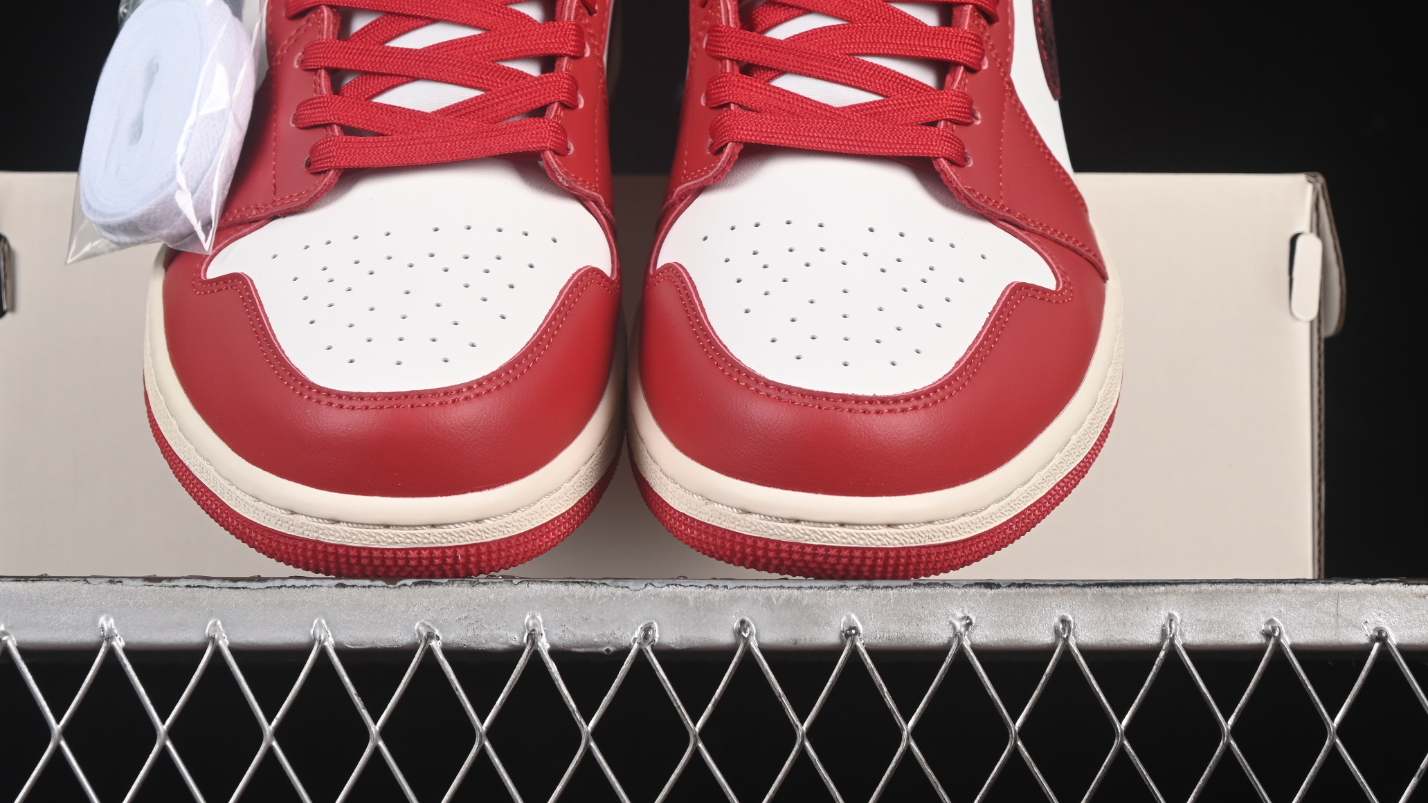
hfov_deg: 20.2
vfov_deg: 11.4
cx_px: 625
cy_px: 180
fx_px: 4014
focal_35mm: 106
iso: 160
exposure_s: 1/80
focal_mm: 50
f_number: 7.1
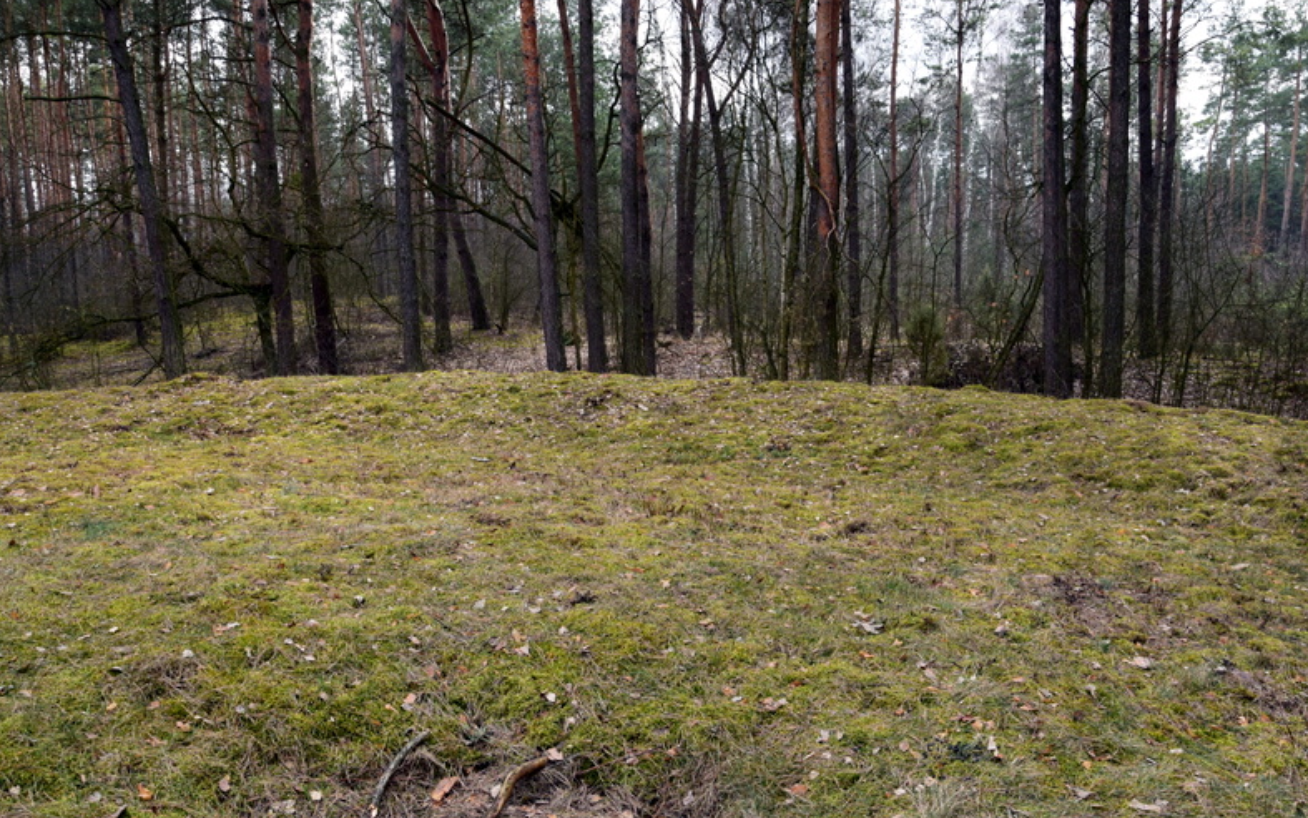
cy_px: 381
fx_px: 998
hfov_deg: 66.5
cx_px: 656
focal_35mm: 28
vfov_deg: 44.5
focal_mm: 18
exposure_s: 1/125
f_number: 9
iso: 400
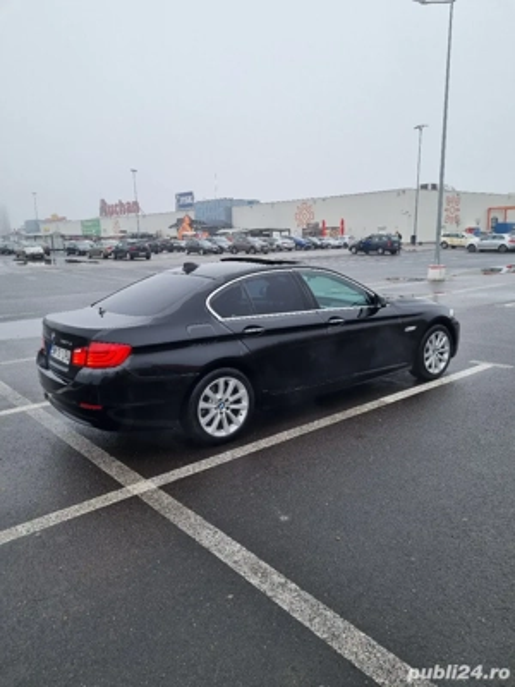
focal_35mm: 26
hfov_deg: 53.1
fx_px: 516
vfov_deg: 67.3
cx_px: 258
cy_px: 344
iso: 50
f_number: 1.8
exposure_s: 1/526
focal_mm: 5.4
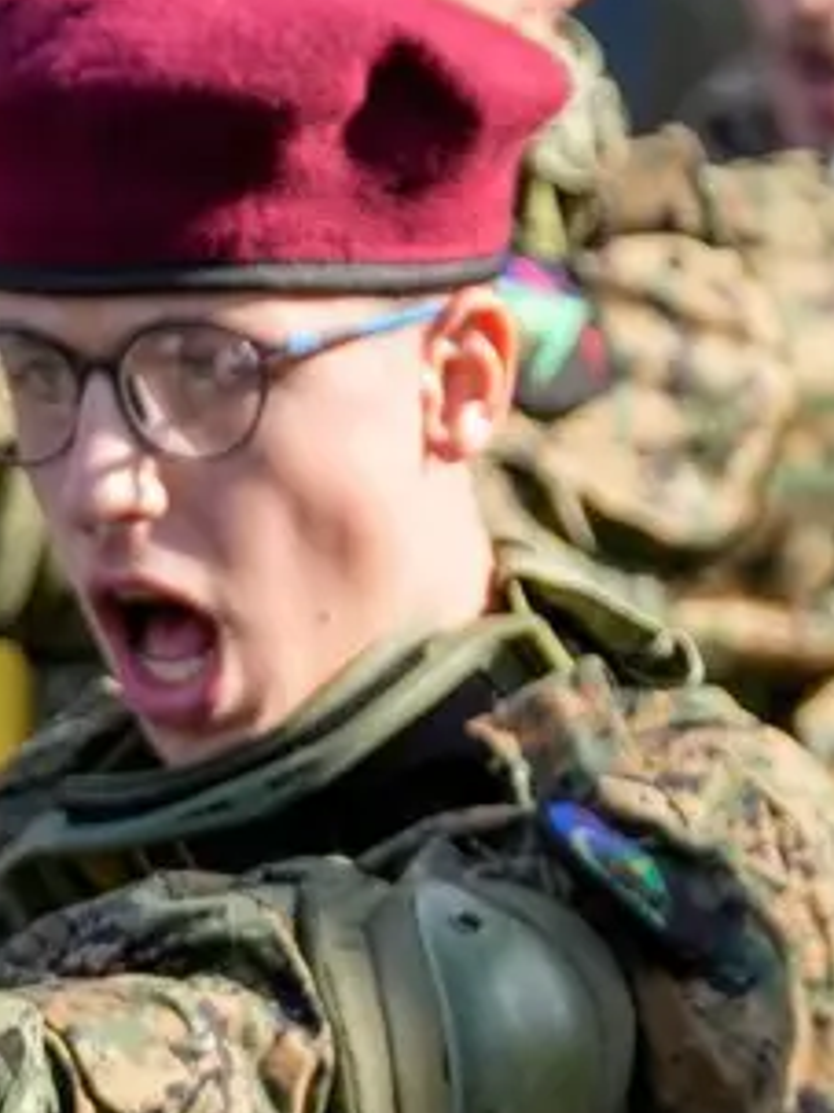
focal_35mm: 436
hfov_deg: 3.4
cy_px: 468
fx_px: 14016
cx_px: -713
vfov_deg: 4.5
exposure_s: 1/1000
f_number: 4
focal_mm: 156
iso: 320
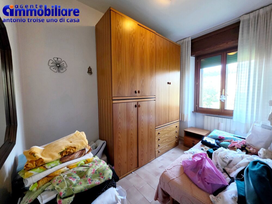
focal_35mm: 13
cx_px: 136
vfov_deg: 89.9
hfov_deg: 106.2
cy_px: 102
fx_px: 102
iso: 500
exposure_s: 1/50
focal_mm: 2.2
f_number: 1.9
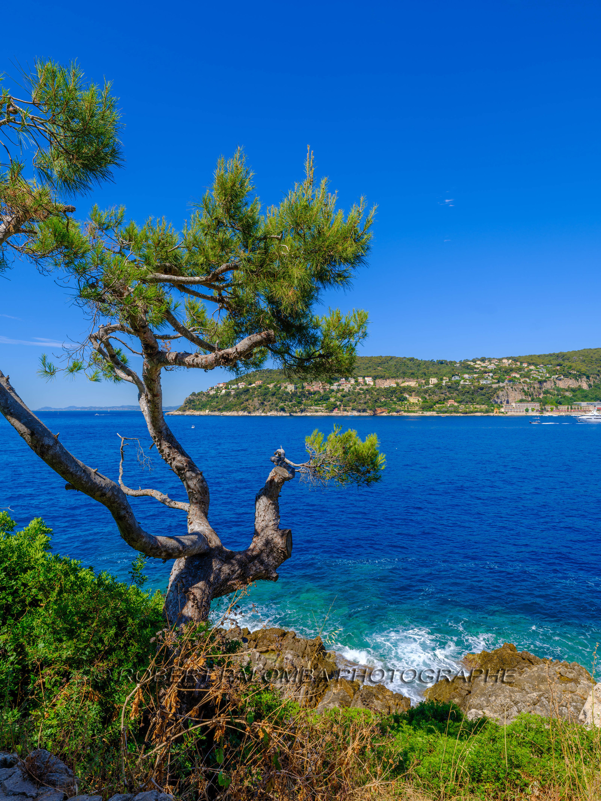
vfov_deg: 81.7
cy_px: 400
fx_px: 463
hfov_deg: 66.0
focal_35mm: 20
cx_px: 300
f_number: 11
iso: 100
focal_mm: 24.8
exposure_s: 1/60
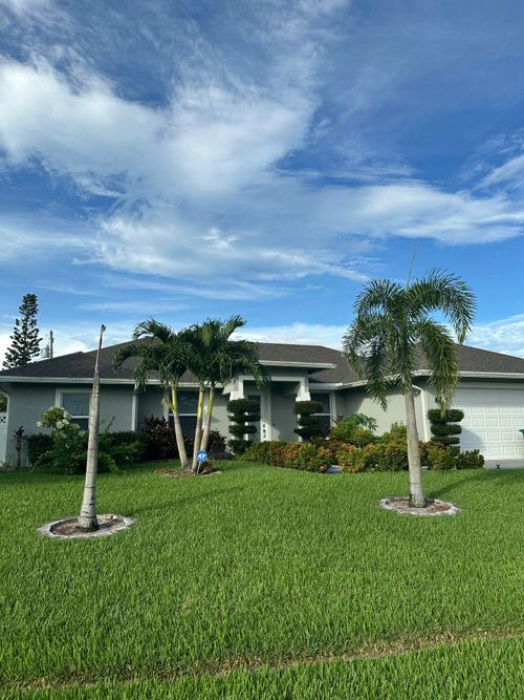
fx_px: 485
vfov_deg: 71.6
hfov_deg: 56.8
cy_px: 350
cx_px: 262
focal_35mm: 24
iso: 80
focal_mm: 6.86
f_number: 1.78
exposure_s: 1/3861
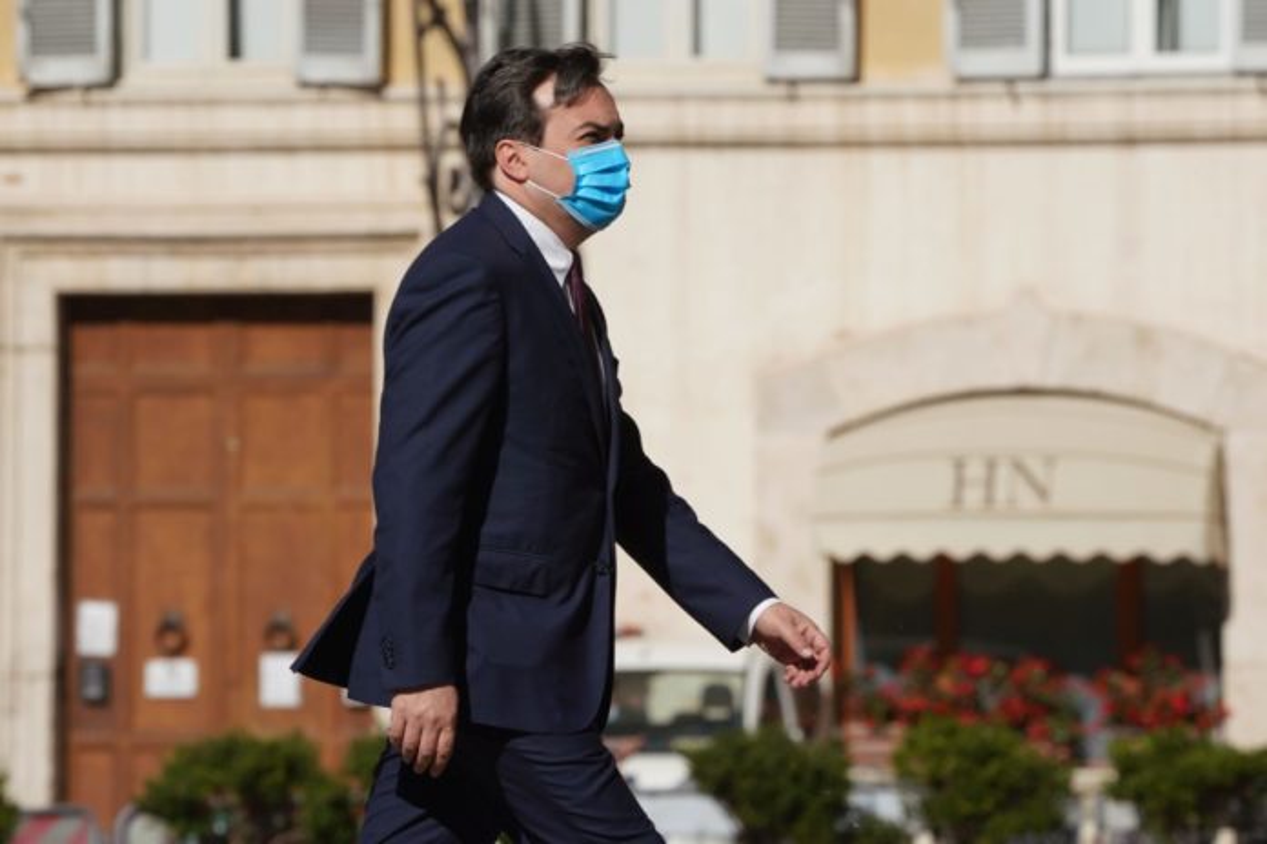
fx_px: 12704
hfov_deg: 5.7
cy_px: 422
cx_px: 634
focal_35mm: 361
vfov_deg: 3.8
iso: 125
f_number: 9
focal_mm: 241
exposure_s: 1/500
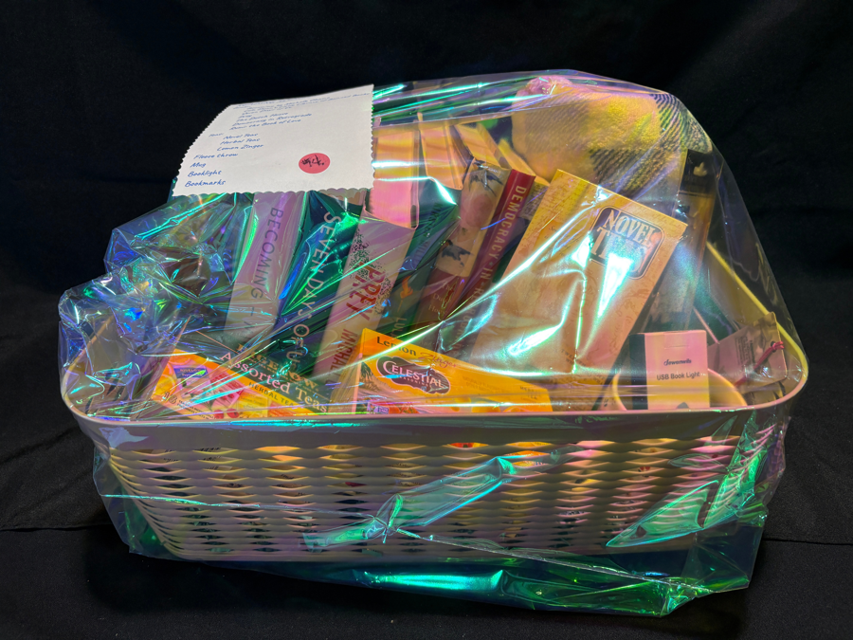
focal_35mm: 26
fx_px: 641
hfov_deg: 67.3
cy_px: 320
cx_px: 426
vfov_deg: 53.1
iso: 125
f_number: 1.6
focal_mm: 5.96
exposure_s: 1/60
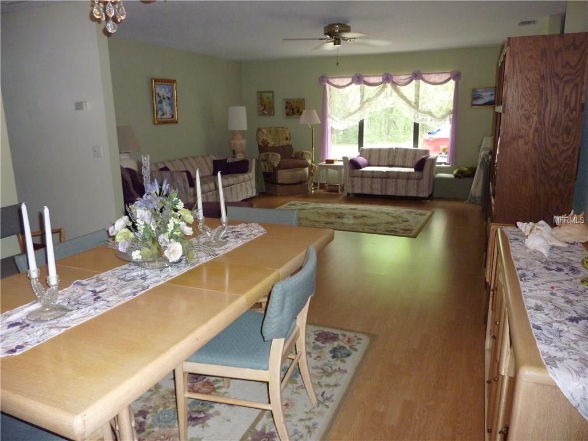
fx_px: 425
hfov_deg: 69.4
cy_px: 220
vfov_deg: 54.9
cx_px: 294
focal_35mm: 25
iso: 400
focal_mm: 4.1
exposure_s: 1/30
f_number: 3.3
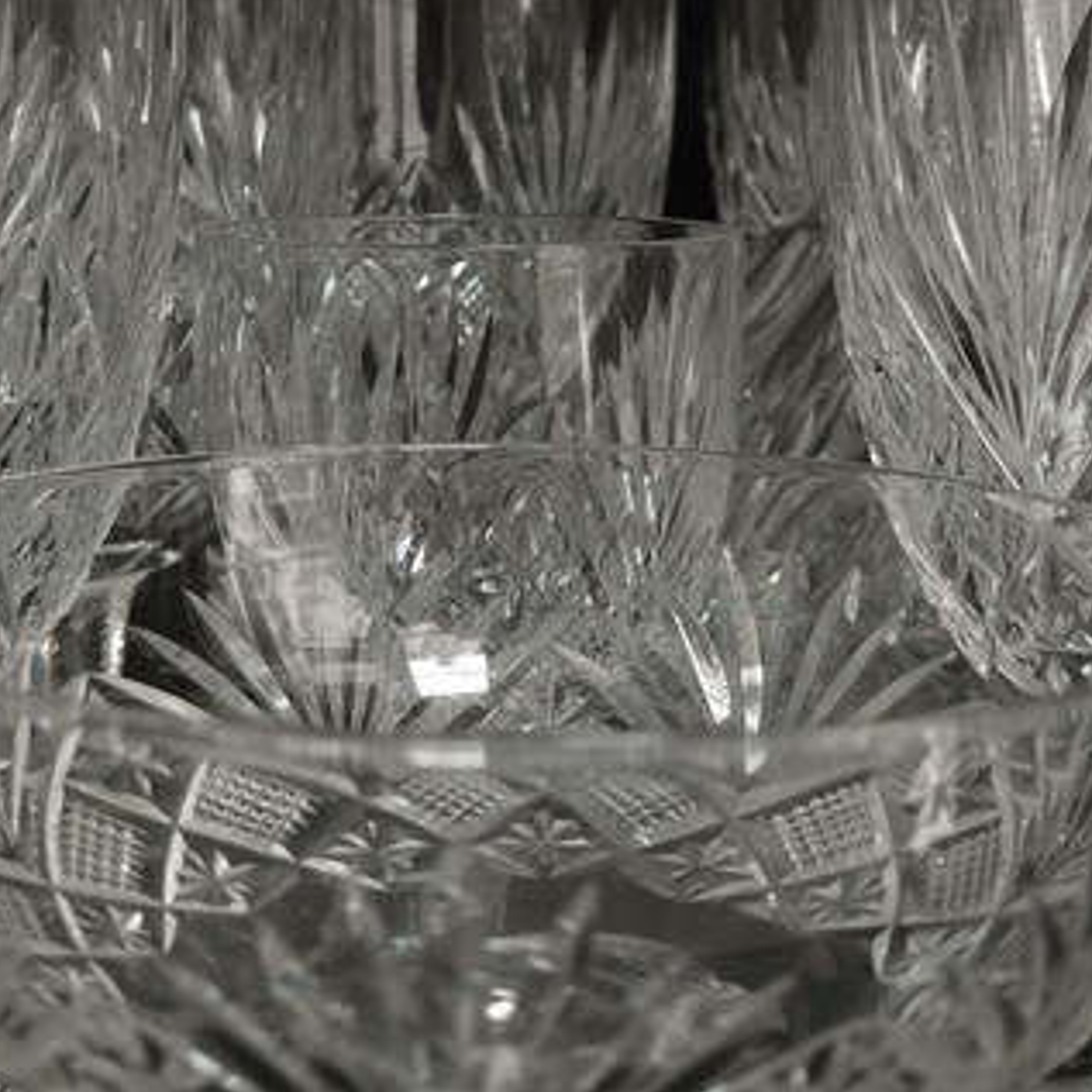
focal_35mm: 67
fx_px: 2391
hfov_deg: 25.7
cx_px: 548
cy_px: 520
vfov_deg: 25.7
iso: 200
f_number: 3.9
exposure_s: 1/125
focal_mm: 7.1
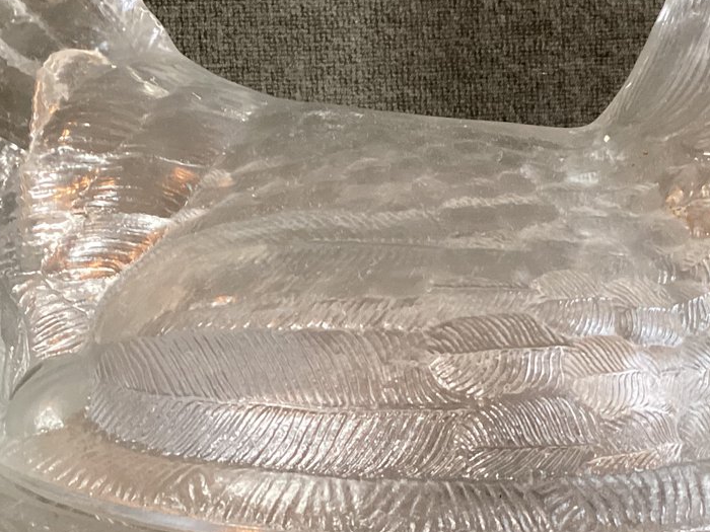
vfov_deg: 21.9
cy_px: 262
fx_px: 1374
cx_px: 459
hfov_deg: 28.8
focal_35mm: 67
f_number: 2.4
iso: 320
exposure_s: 1/60
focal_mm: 3.3
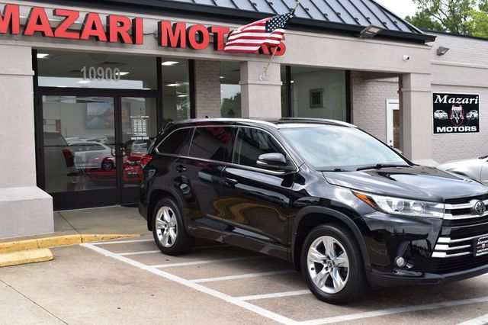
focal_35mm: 45
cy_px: 162
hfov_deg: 43.6
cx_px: 244
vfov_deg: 29.8
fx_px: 610
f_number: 9
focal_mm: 30
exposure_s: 1/160
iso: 400
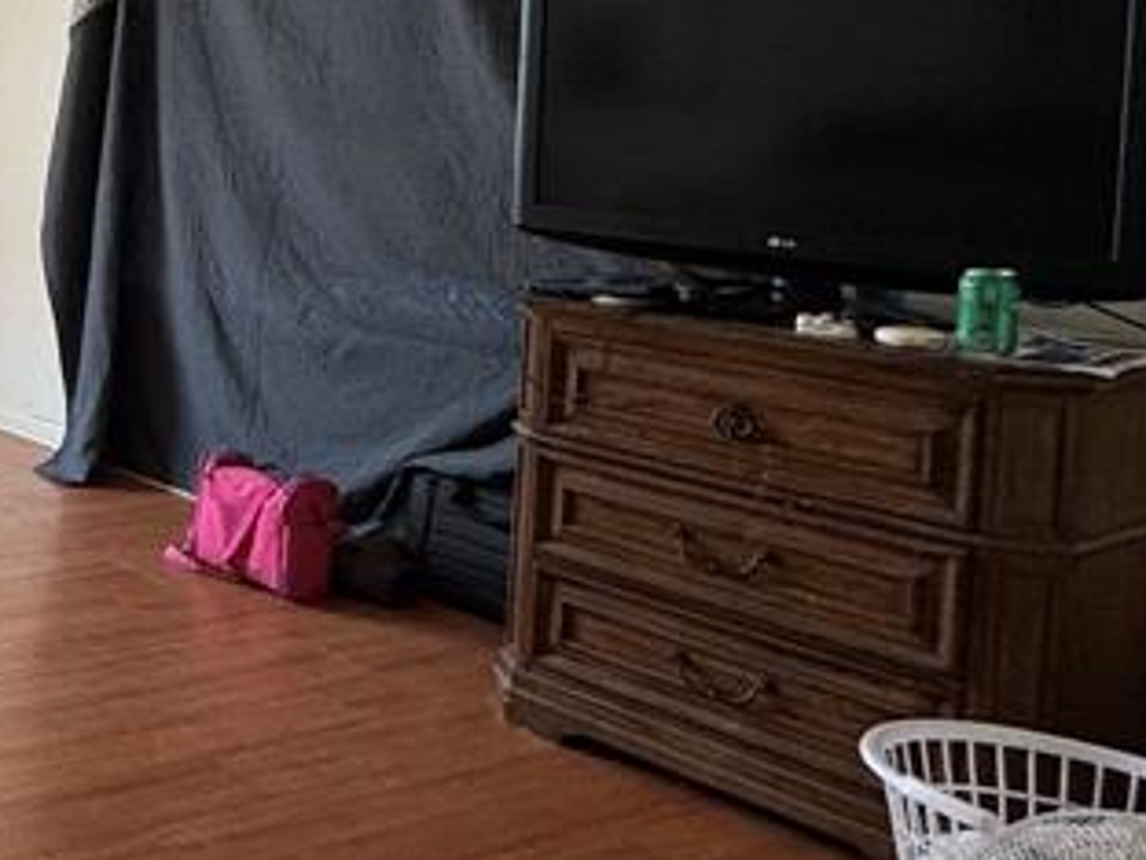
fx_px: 1523
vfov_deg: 30.6
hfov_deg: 30.6
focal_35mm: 46
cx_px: -408
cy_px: 143
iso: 64
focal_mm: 2.22
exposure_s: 1/120
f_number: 2.2
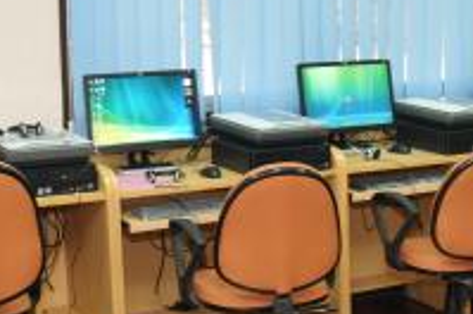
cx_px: 473
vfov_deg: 15.6
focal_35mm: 87
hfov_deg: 22.5
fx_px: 1141
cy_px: 125
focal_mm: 18
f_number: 5.6
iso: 400
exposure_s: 1/10
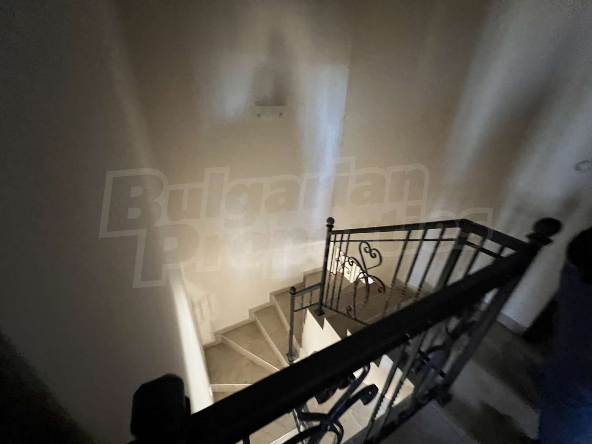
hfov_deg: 106.2
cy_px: 222
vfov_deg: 89.9
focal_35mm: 13
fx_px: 222
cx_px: 296
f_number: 1.8
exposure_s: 1/41
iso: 1000
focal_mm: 1.57
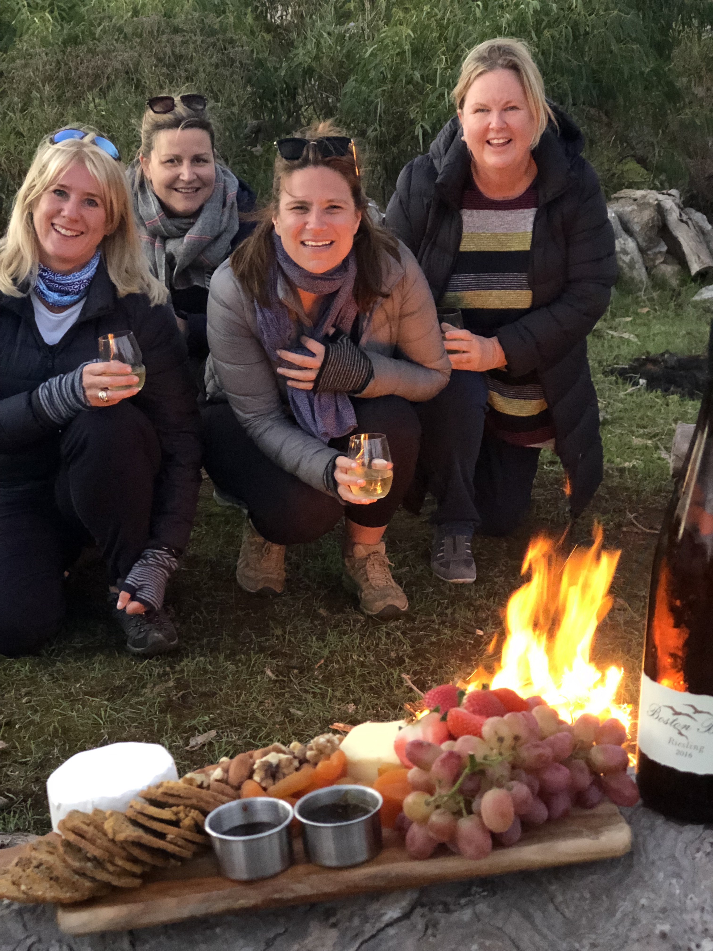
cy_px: 476
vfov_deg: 33.8
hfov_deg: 25.7
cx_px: 356
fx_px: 1565
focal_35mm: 57
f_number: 2.8
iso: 1250
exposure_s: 1/30
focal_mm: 6.6
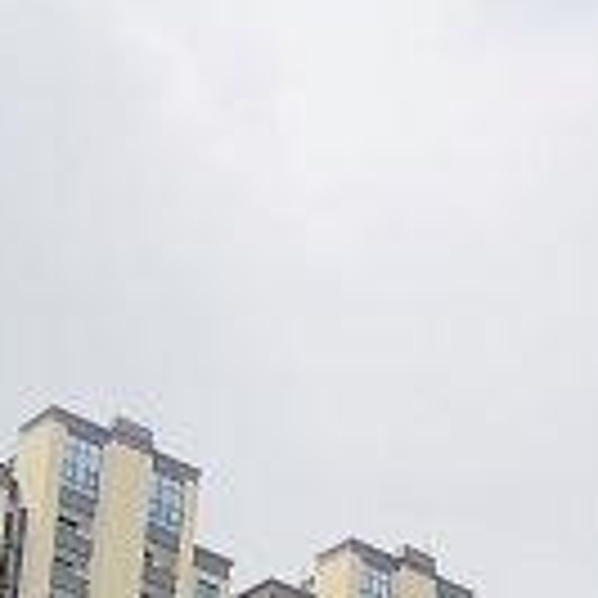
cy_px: 1171
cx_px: 1111
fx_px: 2658
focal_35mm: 136
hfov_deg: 11.8
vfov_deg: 11.6
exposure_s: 1/2183
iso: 20
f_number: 1.8
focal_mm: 4
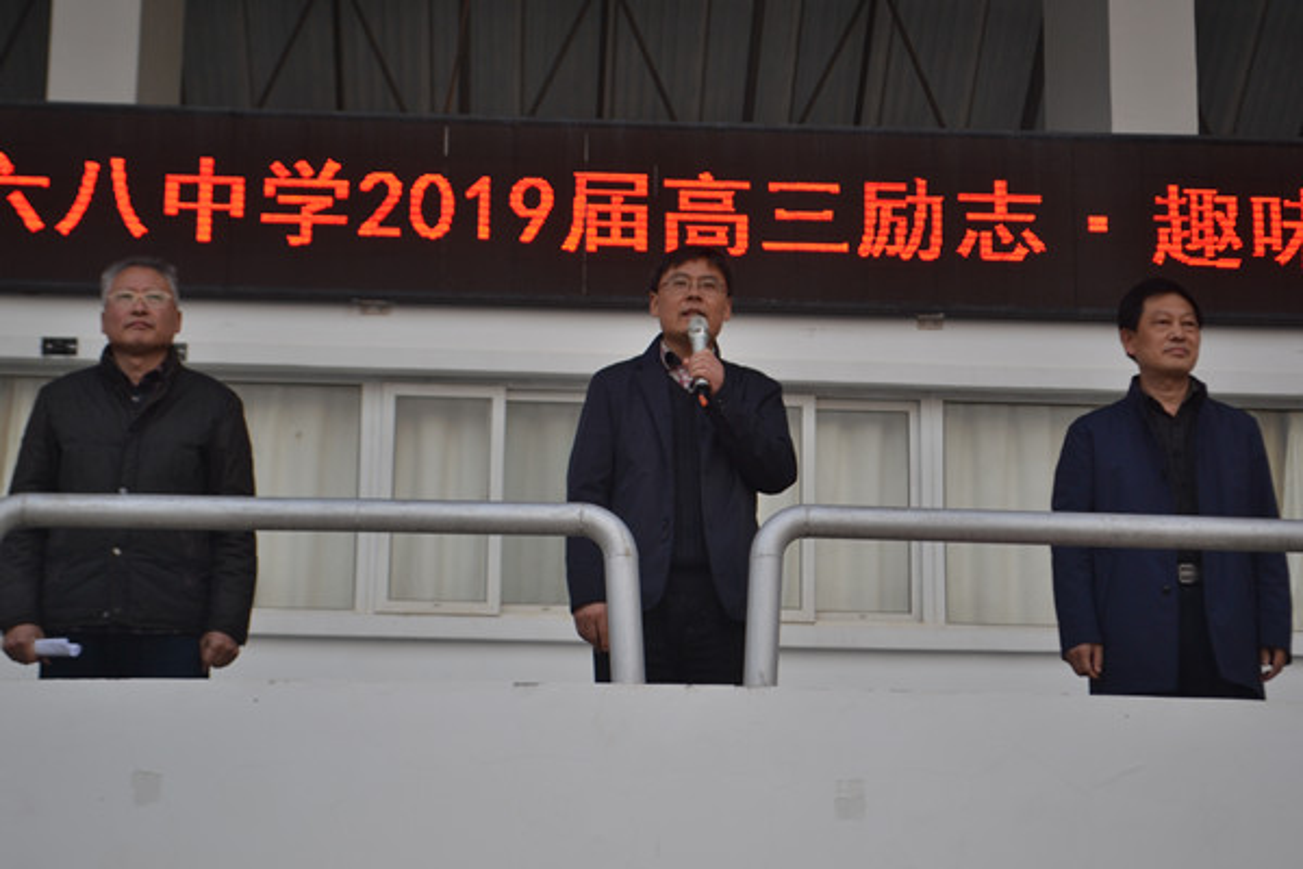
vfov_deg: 18.2
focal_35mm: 75
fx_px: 2714
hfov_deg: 27.0
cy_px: 434
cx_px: 652
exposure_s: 1/125
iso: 160
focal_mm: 50
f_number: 5.6
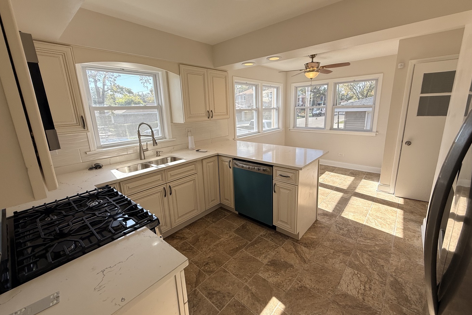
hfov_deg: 100.4
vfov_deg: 77.3
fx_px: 197
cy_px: 151
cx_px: 239
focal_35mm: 15
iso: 50
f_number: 2.2
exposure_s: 1/458
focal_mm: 2.22
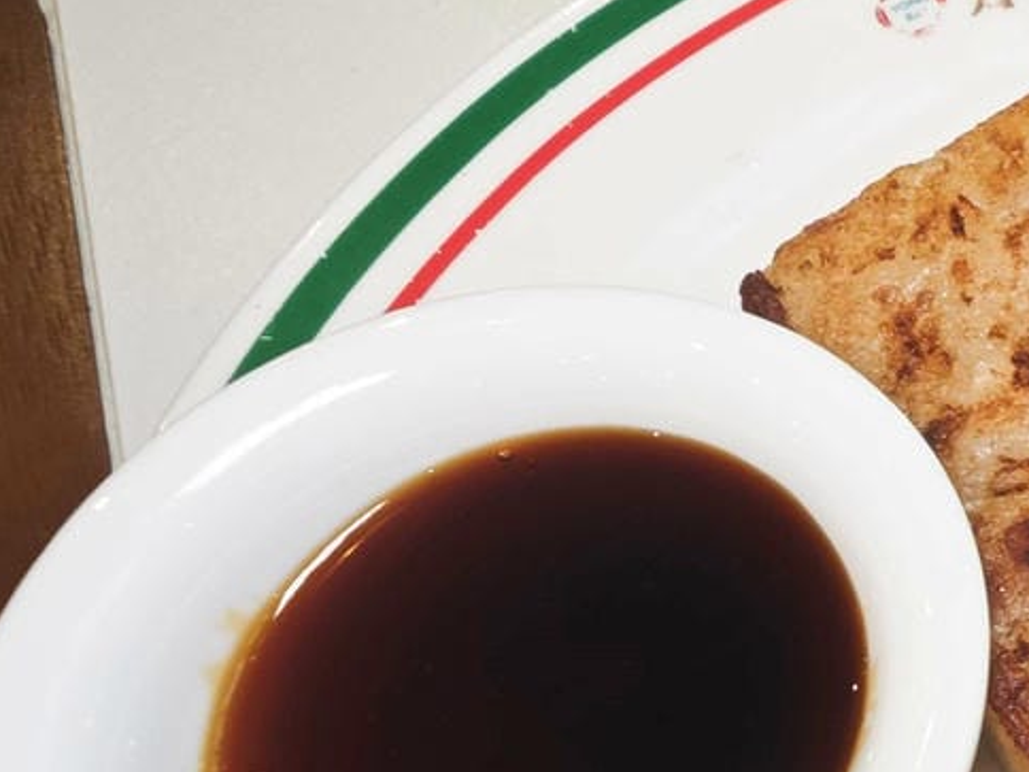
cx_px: 1201
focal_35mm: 57
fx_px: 1694
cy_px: 544
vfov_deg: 25.5
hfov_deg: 29.5
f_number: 1.8
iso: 50
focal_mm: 2.03
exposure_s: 1/120
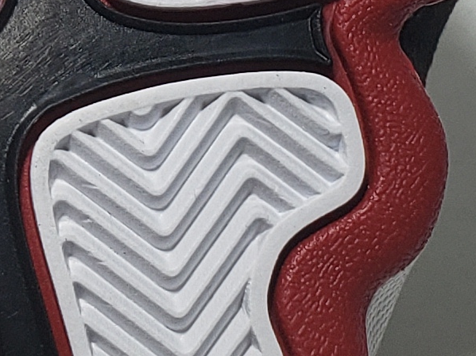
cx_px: -398
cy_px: -389
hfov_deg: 10.6
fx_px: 2406
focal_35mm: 175
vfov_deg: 8.0
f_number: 2.4
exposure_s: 1/173
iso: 50
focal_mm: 4.3
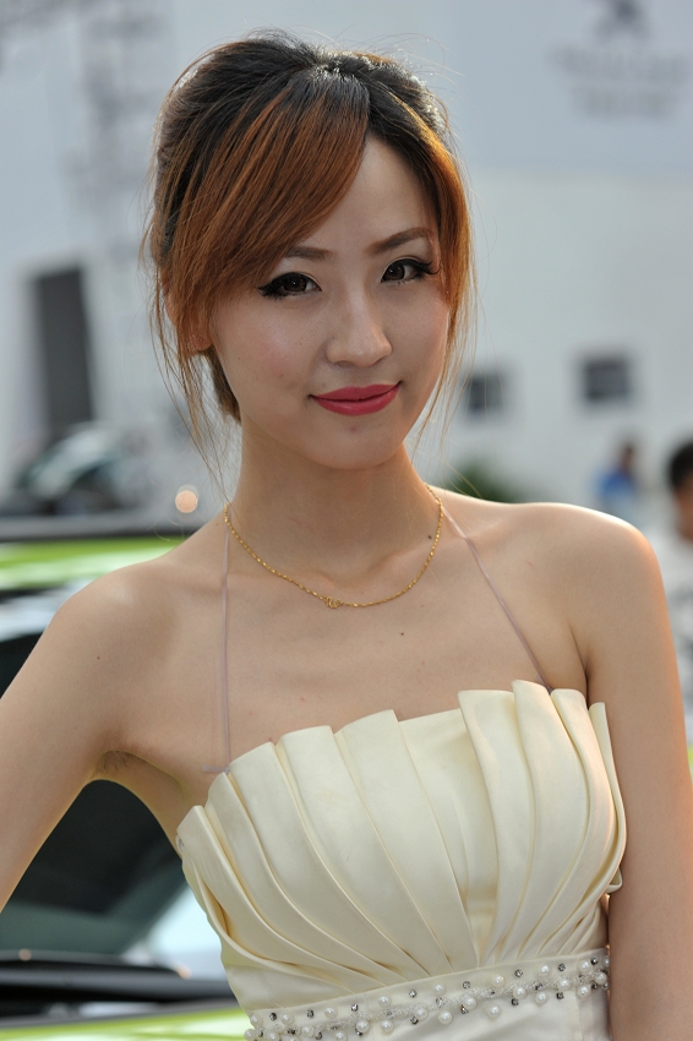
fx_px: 2456
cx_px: 346
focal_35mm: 85
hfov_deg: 16.1
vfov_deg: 23.9
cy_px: 520
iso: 640
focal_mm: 85
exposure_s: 1/160
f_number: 4
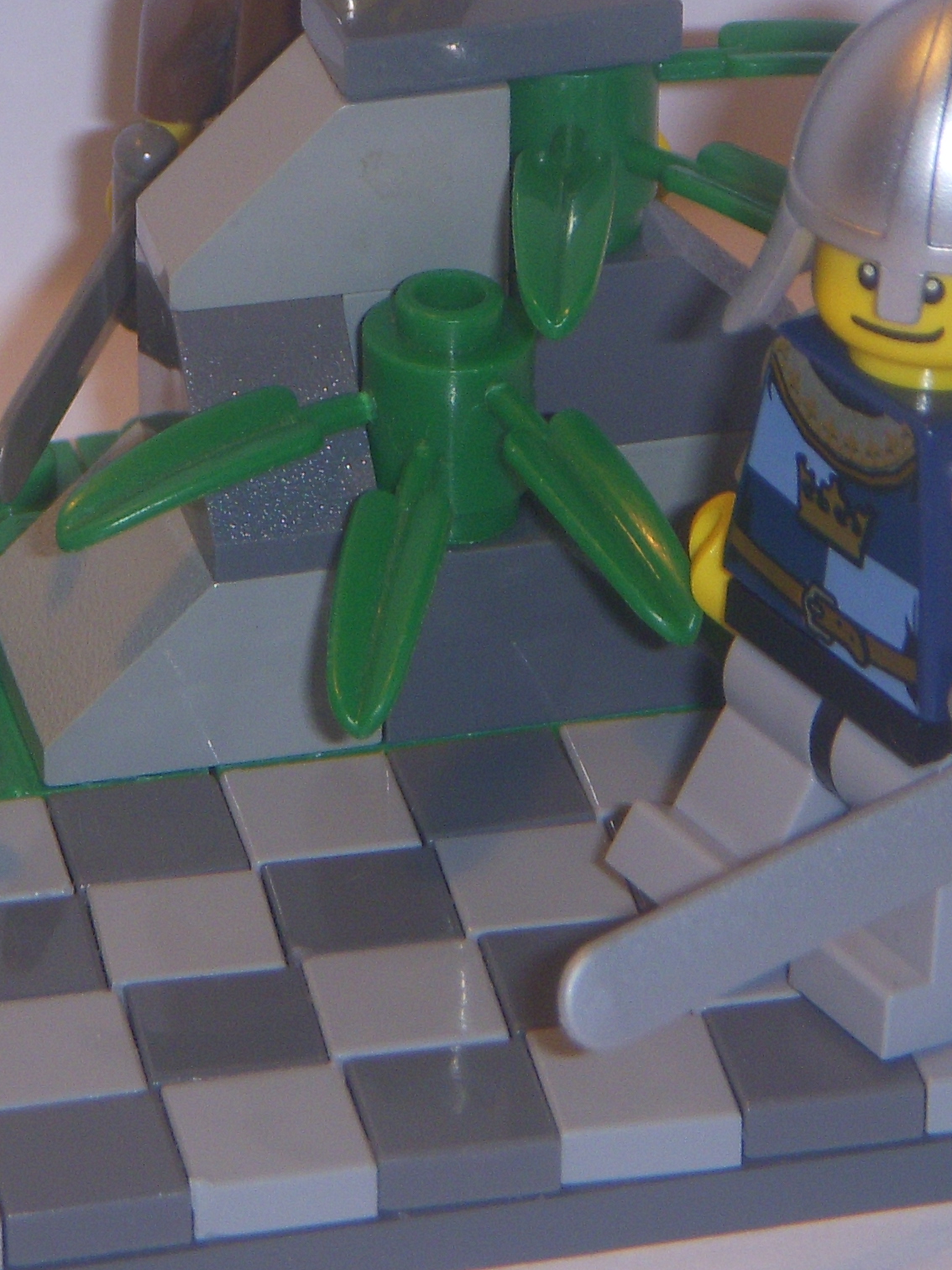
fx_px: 9024
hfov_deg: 6.0
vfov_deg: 8.0
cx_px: 296
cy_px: 401
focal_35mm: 246
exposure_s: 1/60
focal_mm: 18.9
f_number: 4.2
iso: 100
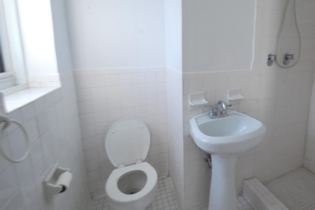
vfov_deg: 64.0
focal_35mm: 19
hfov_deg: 85.8
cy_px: 84
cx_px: 190
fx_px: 166
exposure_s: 1/10
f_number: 22
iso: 1600
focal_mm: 10
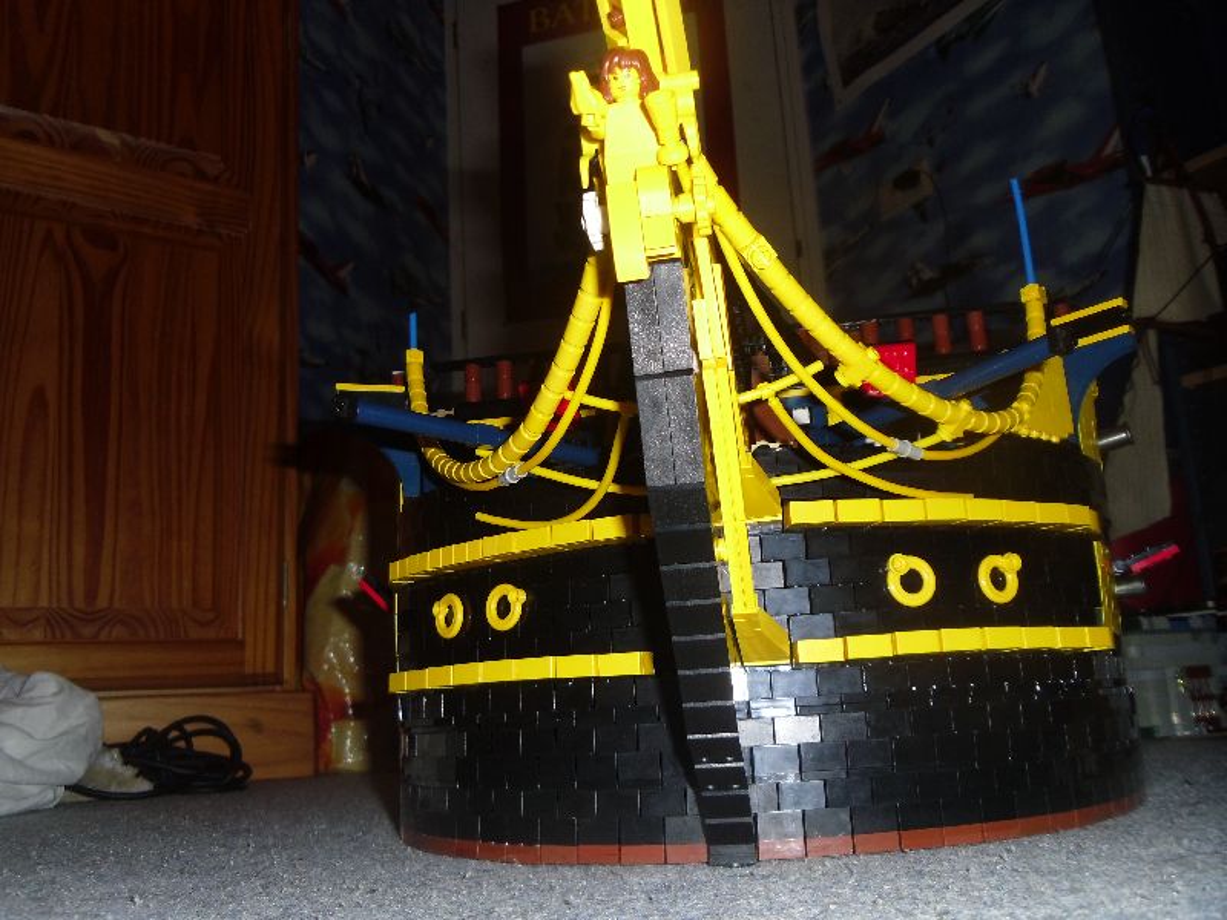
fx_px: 1099
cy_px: 460
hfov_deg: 58.4
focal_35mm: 31
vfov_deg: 45.4
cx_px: 614
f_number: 3.3
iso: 80
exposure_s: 1/45
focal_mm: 5.6
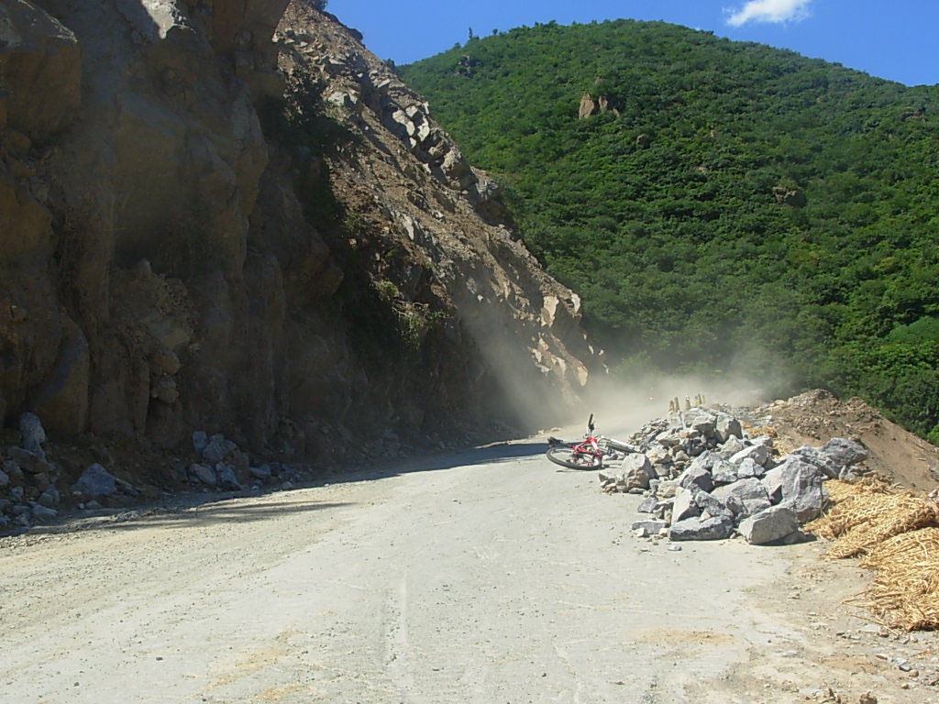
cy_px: 352
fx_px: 1031
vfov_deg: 37.7
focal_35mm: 38
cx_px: 470
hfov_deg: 49.0
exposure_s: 1/395
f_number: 4.9
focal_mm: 6.3
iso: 50
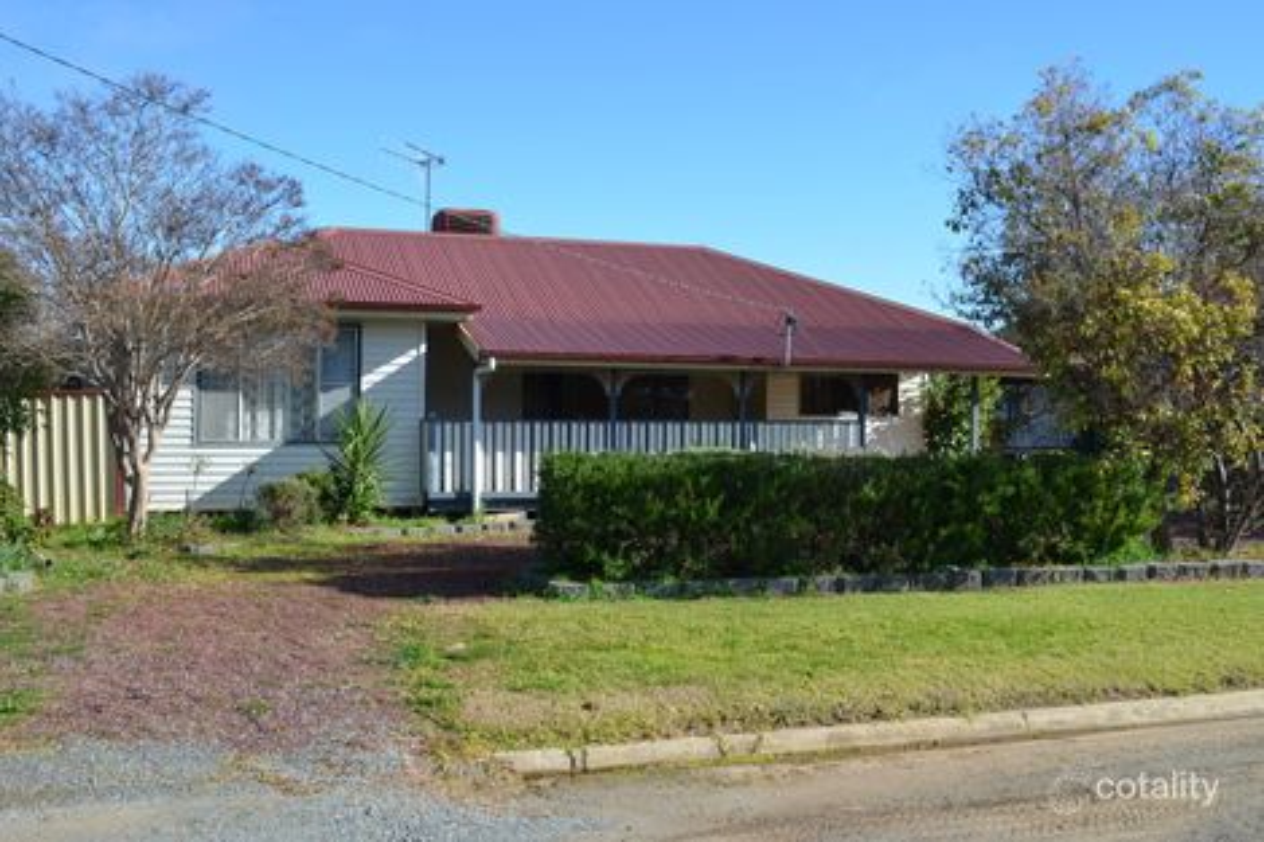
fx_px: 1263
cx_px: 632
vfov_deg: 36.8
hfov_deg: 53.1
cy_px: 421
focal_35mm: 36
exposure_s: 1/200
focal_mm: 24
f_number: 8
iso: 100
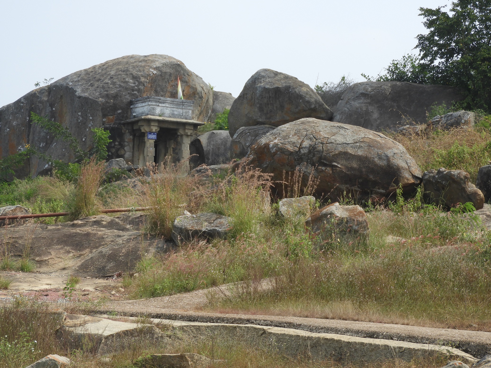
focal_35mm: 125
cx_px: 246
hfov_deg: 15.8
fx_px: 1773
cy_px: 184
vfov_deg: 11.9
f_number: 5
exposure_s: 1/500
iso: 100
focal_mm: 22.4
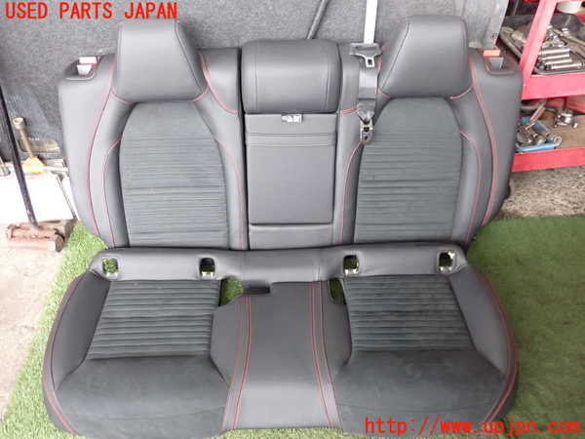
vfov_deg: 46.8
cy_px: 220
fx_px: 507
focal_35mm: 30
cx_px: 292
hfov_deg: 60.0
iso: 320
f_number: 2.3
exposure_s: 1/30
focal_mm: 5.4
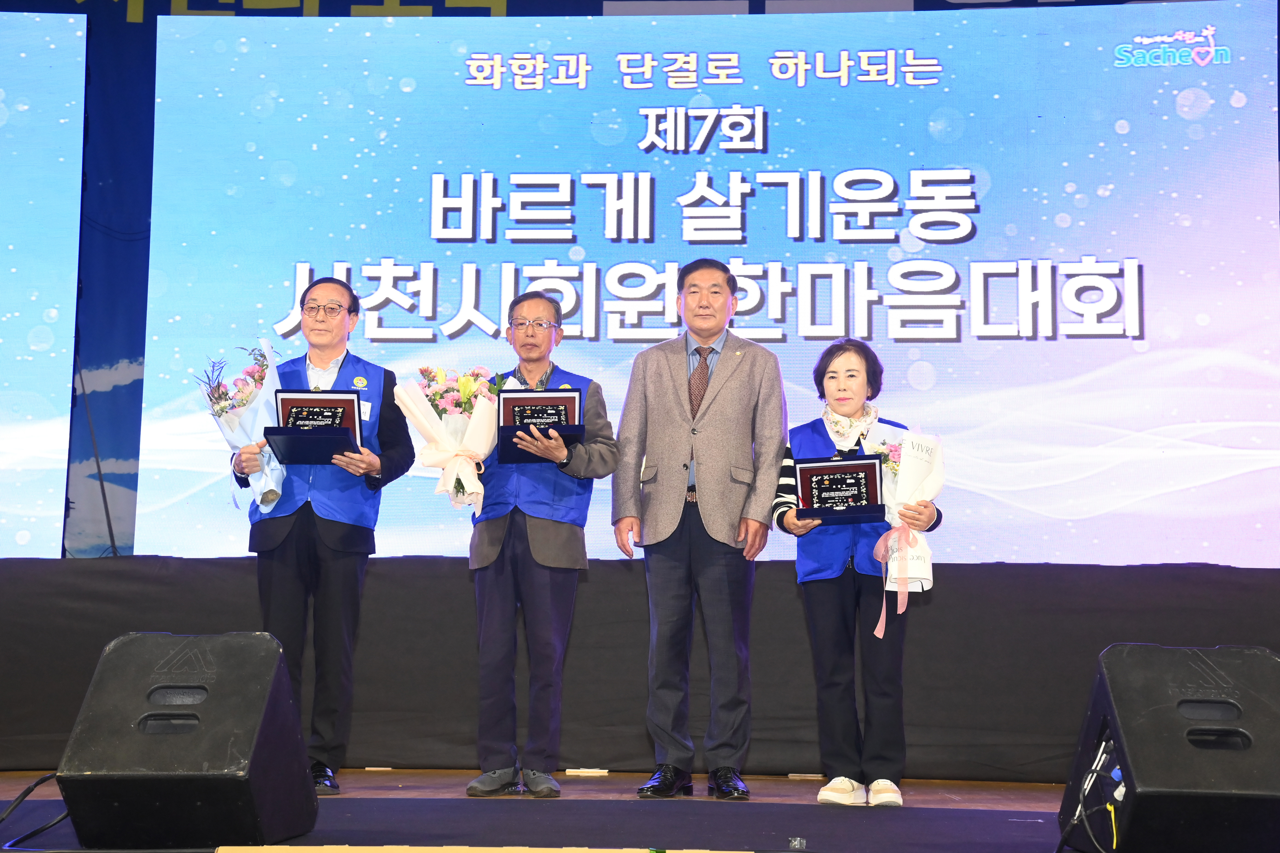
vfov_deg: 26.0
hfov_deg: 38.2
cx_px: 640
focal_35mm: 52
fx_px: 1849
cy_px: 426
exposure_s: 1/250
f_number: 6.3
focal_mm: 52
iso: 4000
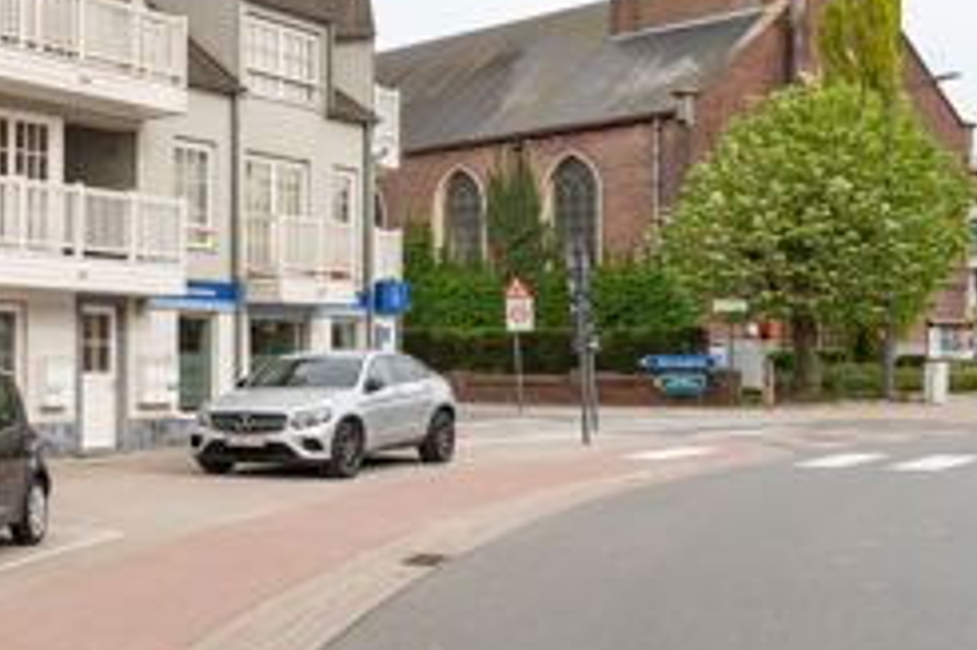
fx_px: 1338
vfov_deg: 24.4
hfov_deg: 30.6
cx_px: -323
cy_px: -156
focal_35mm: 49
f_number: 11
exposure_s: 1/640
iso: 800
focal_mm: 16.8
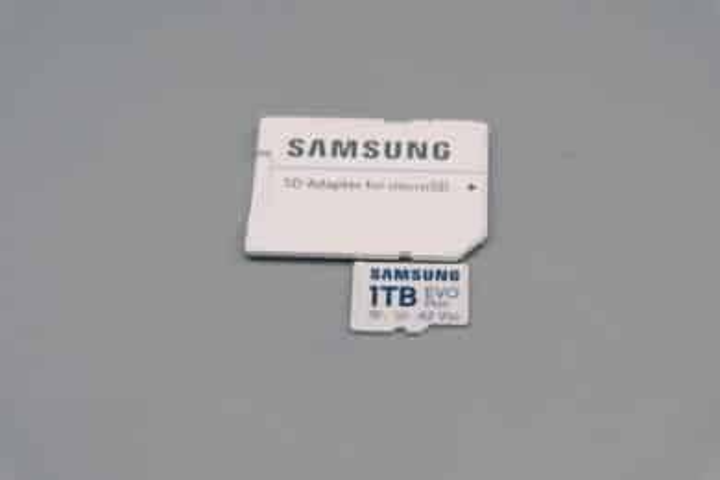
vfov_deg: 18.7
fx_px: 1460
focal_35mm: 73
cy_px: 240
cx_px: 360
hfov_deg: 27.7
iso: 500
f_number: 8
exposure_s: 1/150
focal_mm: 48.6
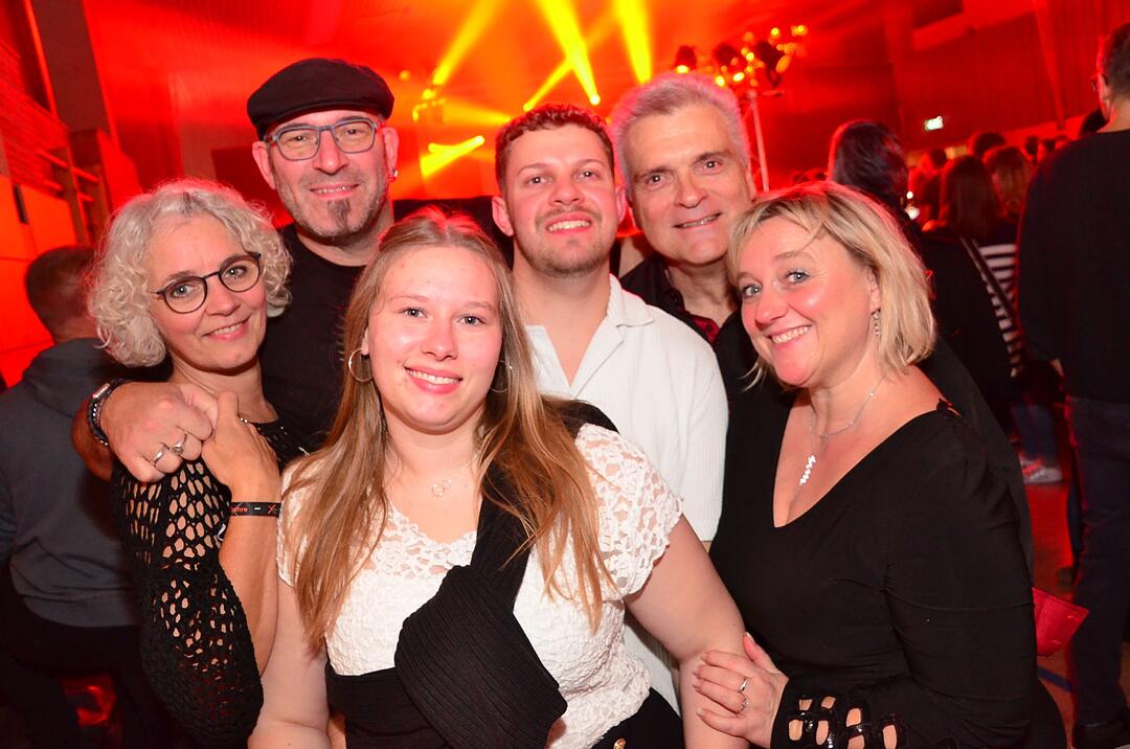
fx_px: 987
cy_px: 374
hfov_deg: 59.6
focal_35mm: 32
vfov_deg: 41.6
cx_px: 565
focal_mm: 21
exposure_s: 1/15
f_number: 5.6
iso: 3200
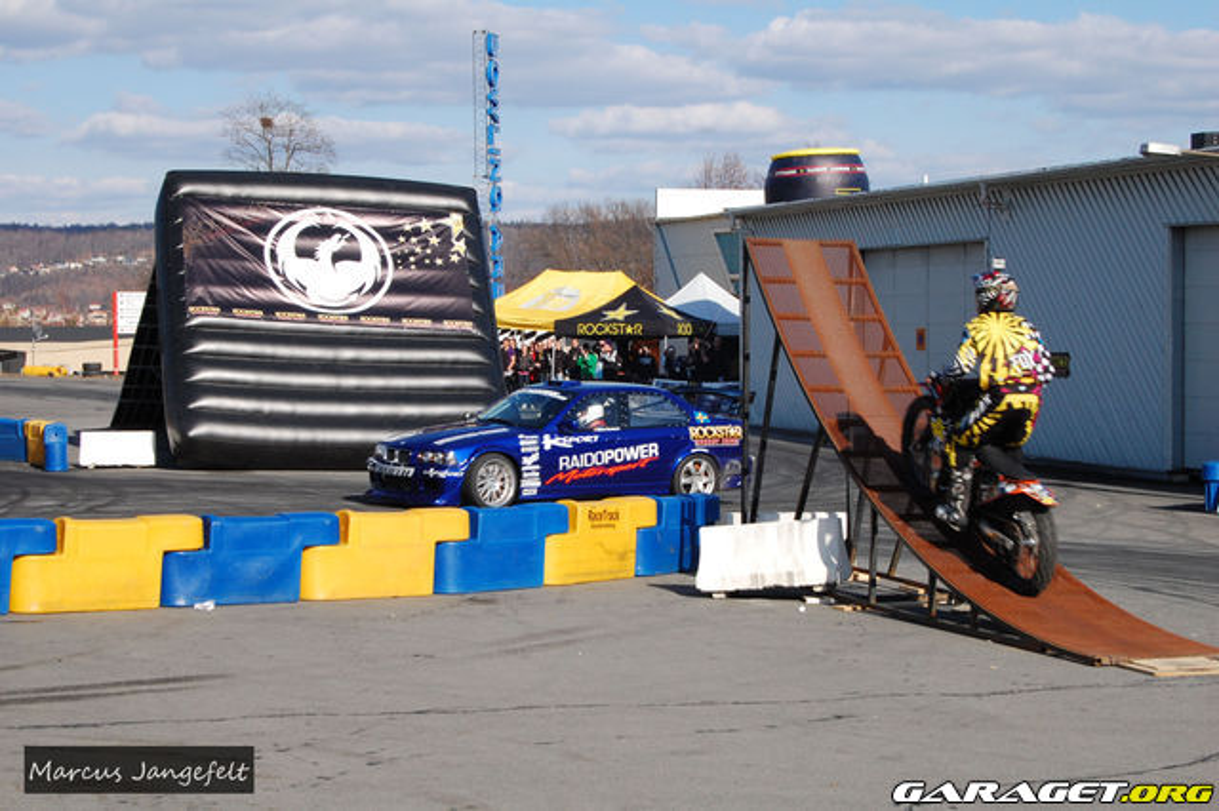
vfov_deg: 18.9
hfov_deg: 28.1
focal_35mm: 72
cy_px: 406
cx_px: 610
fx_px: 2437
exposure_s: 1/320
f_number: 14
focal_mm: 48
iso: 400
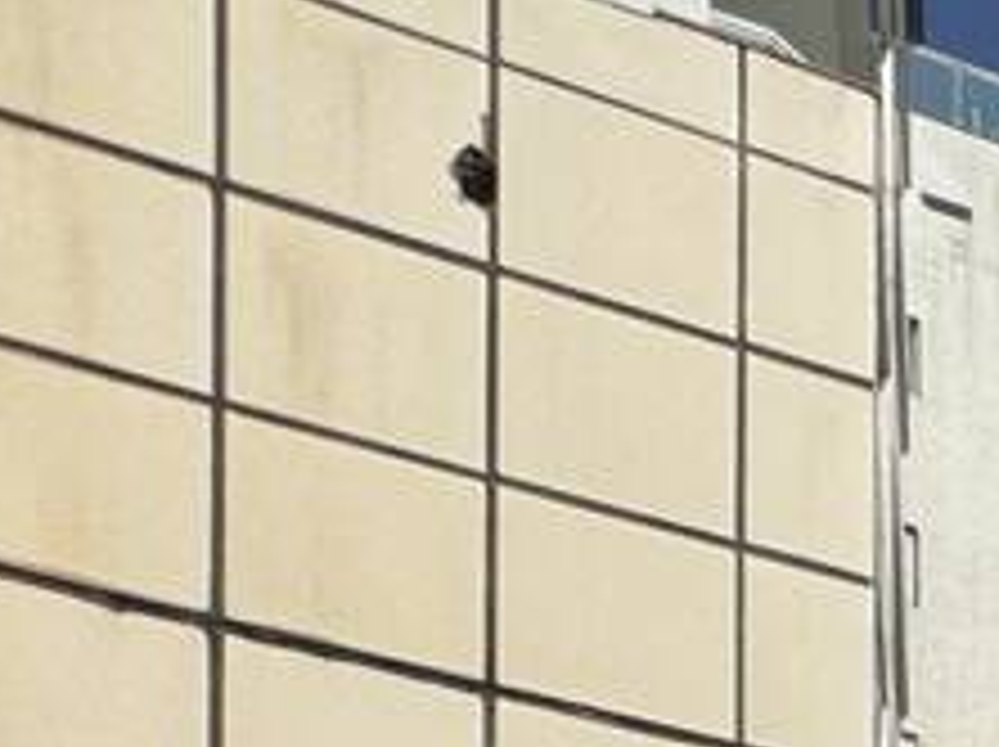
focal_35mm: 91
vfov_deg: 11.2
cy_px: 2138
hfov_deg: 14.1
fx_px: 2623
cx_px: 2448
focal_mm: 2.22
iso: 50
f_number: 2.2
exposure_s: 1/3906
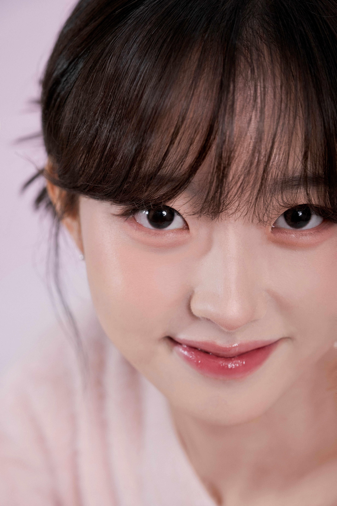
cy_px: 253
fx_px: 1165
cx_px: 168
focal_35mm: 83
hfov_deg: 16.5
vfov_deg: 24.5
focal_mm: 55
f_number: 4
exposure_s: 1/250
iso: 200
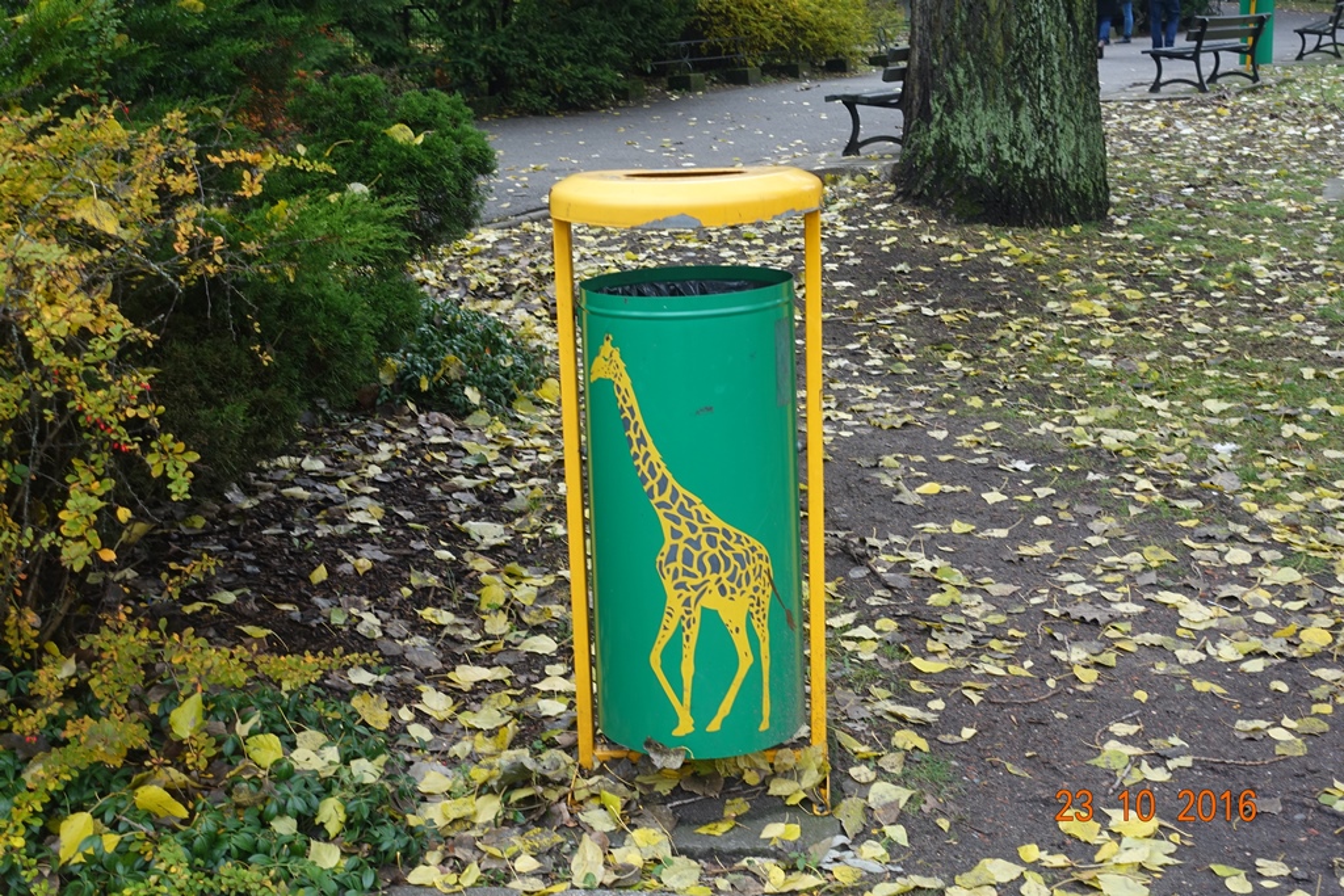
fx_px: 1755
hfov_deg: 41.9
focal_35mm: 47
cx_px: 672
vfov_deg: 28.7
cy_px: 448
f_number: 3.5
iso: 125
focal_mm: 17.06
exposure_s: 1/80
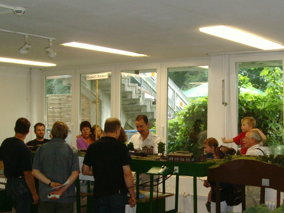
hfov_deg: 30.7
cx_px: 209
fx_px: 509
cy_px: 144
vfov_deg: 23.5
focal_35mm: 62
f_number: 3.5
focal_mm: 6.6
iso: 200
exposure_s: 1/45
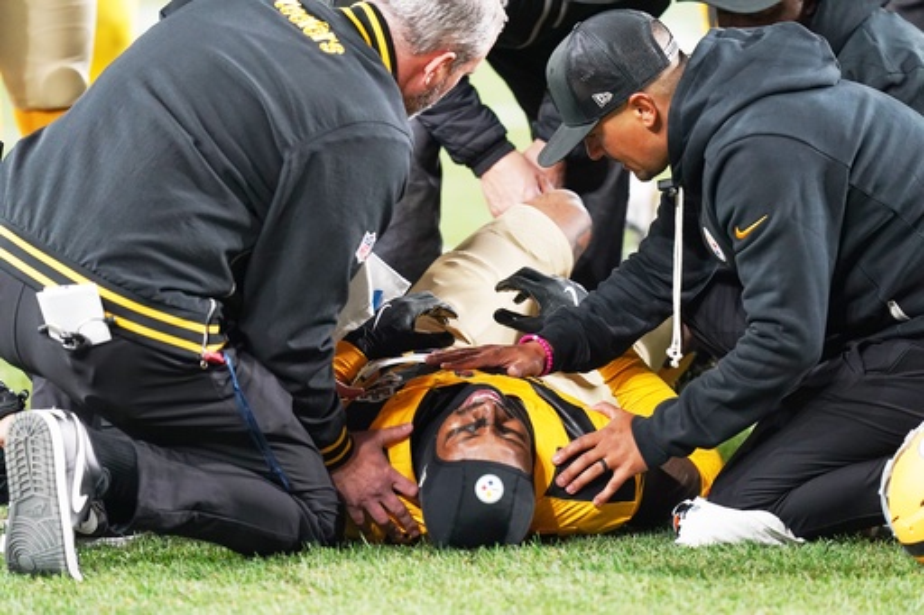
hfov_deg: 5.2
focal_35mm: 400
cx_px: 462
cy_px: 308
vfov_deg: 3.4
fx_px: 10263
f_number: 4
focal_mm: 400
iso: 4000
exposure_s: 1/640
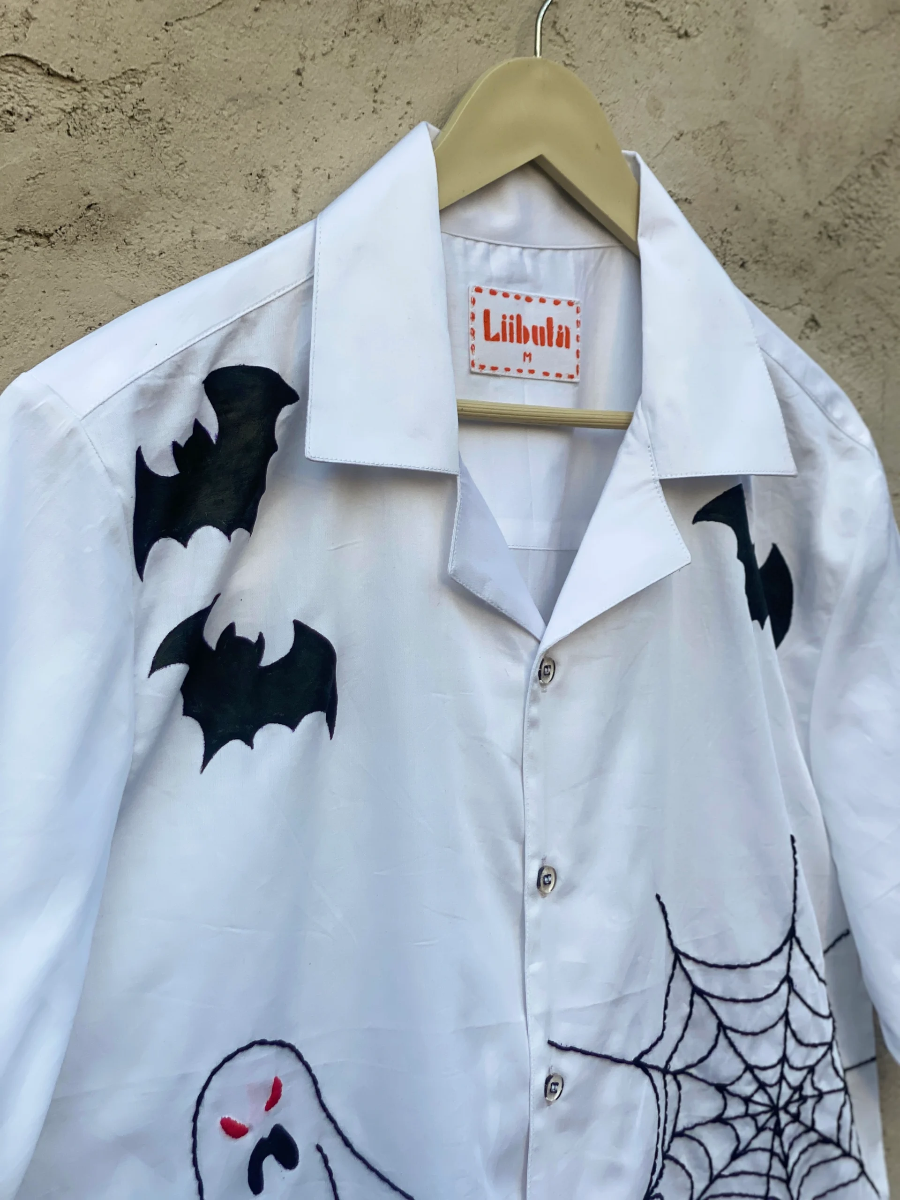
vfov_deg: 36.8
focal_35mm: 52
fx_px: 1803
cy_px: 600
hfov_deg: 28.0
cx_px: 450
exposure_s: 1/335
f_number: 2
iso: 20
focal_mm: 6
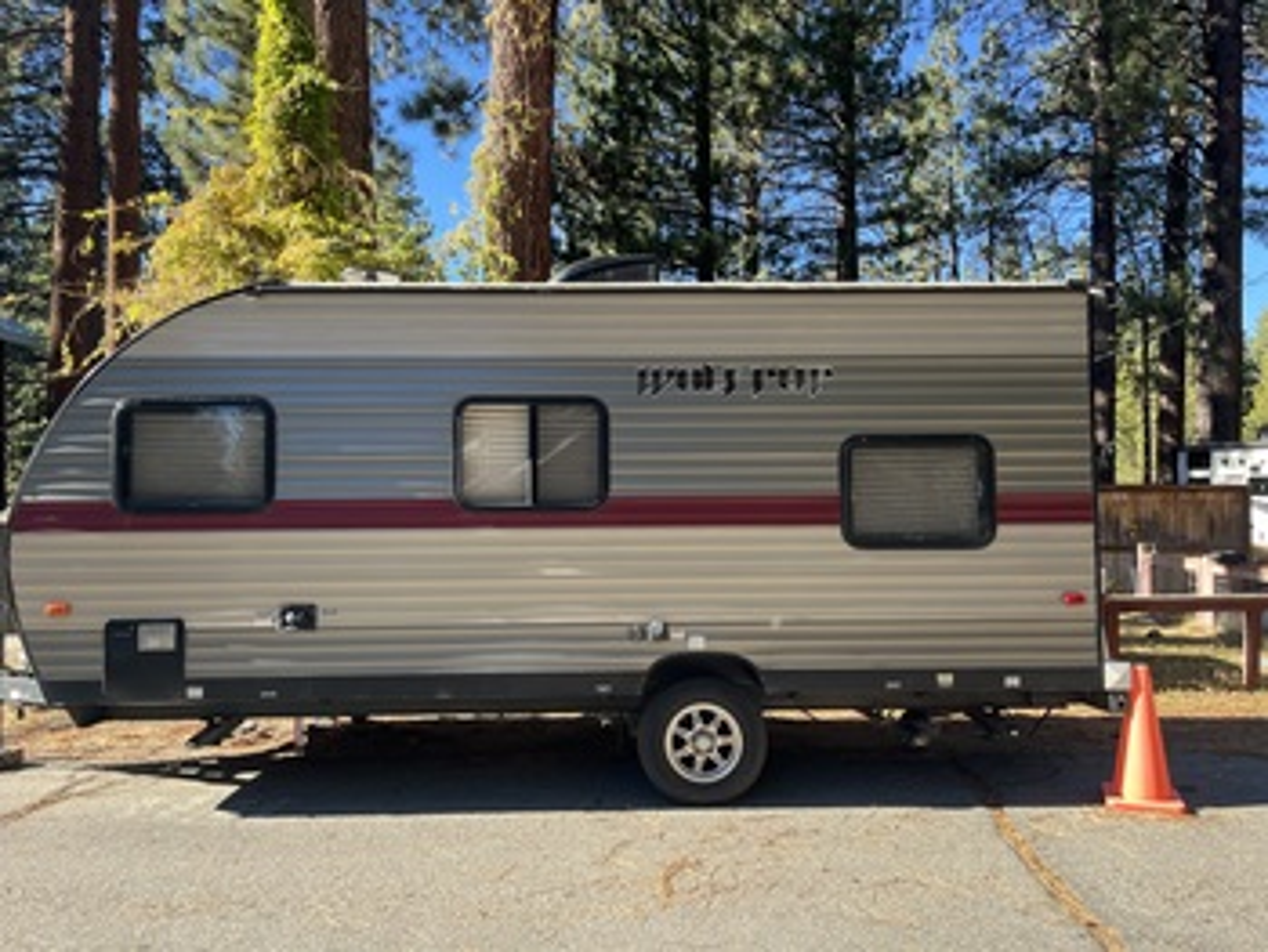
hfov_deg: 67.3
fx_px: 953
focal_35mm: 26
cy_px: 476
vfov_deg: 53.1
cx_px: 634
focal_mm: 5.1
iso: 50
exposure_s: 1/504
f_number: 1.6
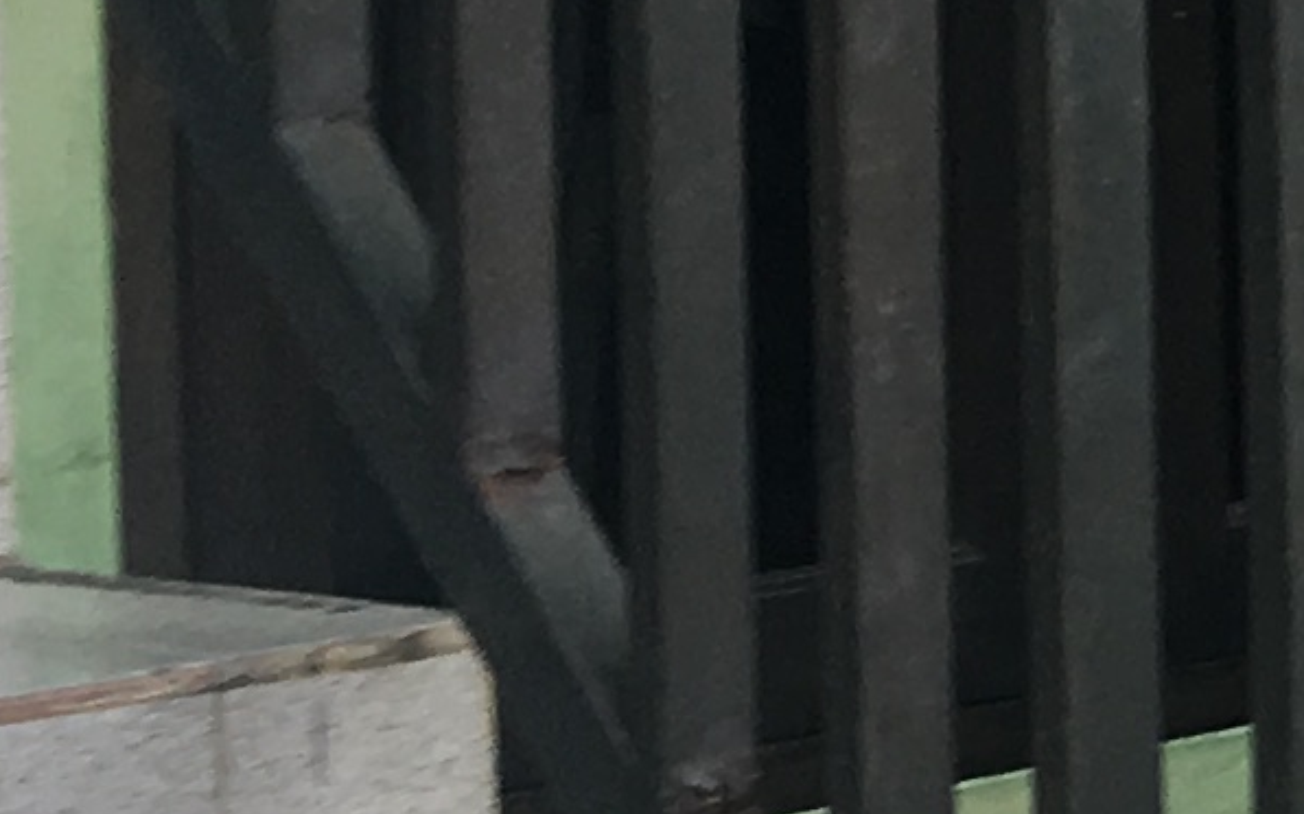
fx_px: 7389
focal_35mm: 208
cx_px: 2886
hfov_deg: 9.2
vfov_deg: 6.3
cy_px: -142
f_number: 2.2
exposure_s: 1/136
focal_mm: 4.15
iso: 25
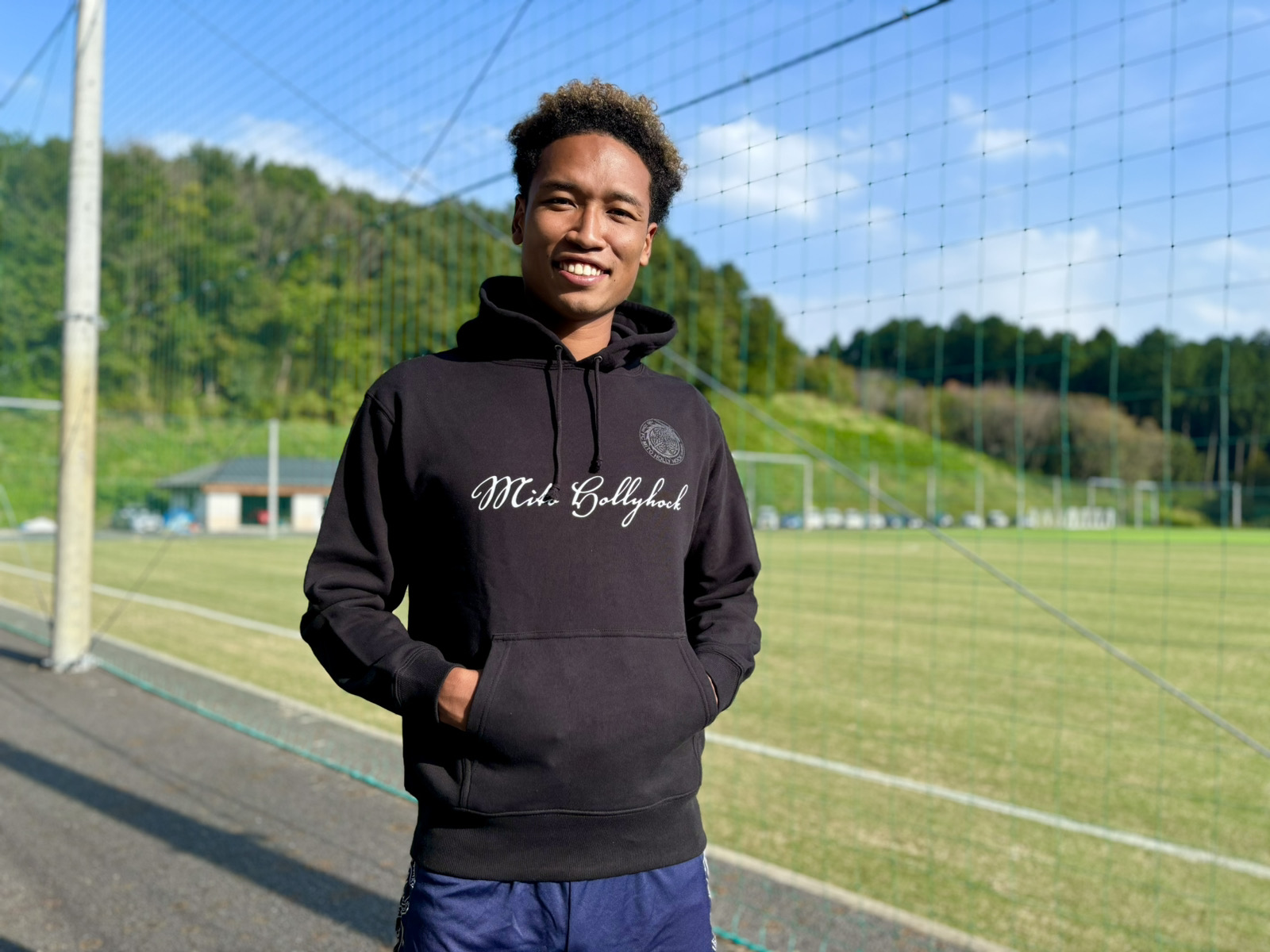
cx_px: 635
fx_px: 954
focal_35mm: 26
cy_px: 476
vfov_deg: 53.1
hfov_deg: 67.3
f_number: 1.6
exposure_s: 1/1477
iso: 50
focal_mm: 5.96
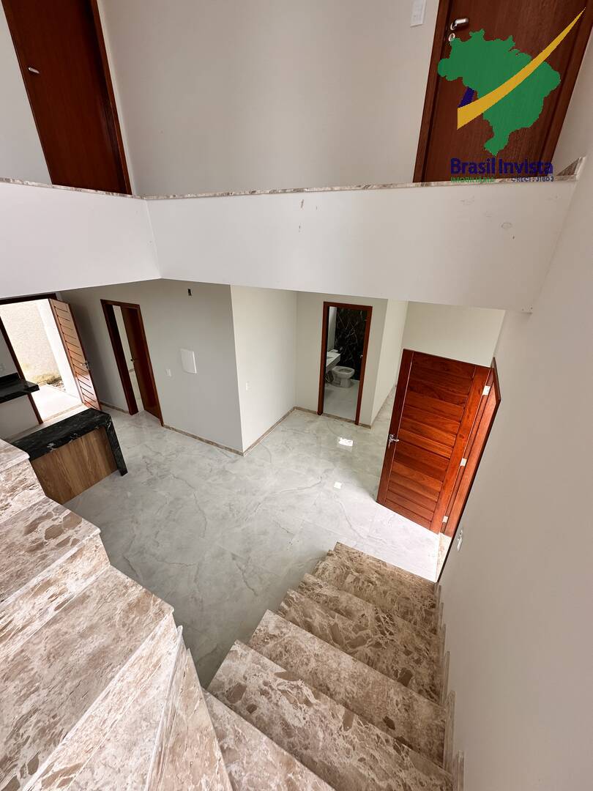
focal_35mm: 14
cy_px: 396
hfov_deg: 85.7
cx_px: 296
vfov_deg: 102.1
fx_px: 320
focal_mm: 2.22
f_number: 2.2
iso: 50
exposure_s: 1/99
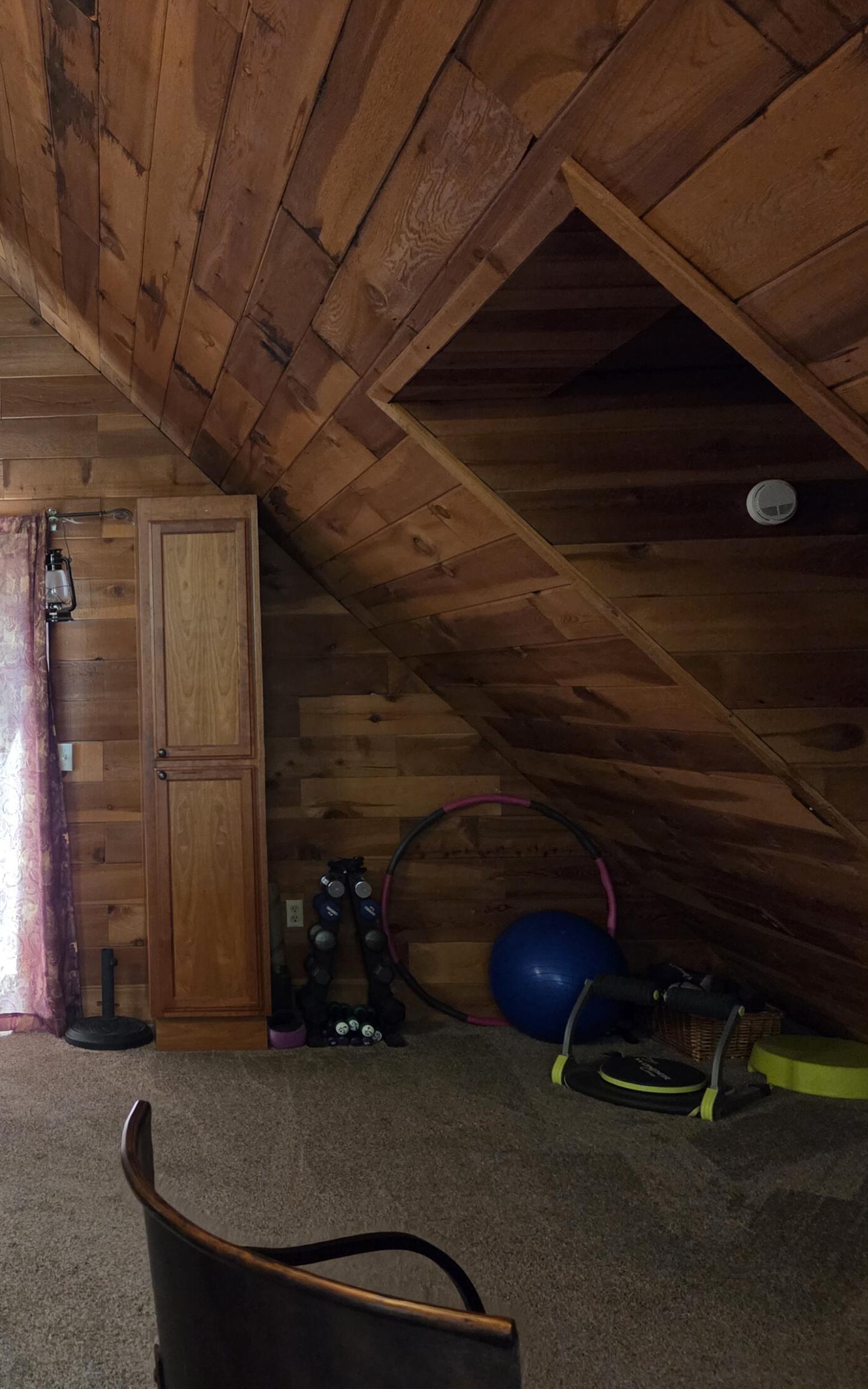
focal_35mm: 33
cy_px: 701
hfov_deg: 35.8
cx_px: 71
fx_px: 1249
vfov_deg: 58.1
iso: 1250
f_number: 1.8
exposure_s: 1/120
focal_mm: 5.4
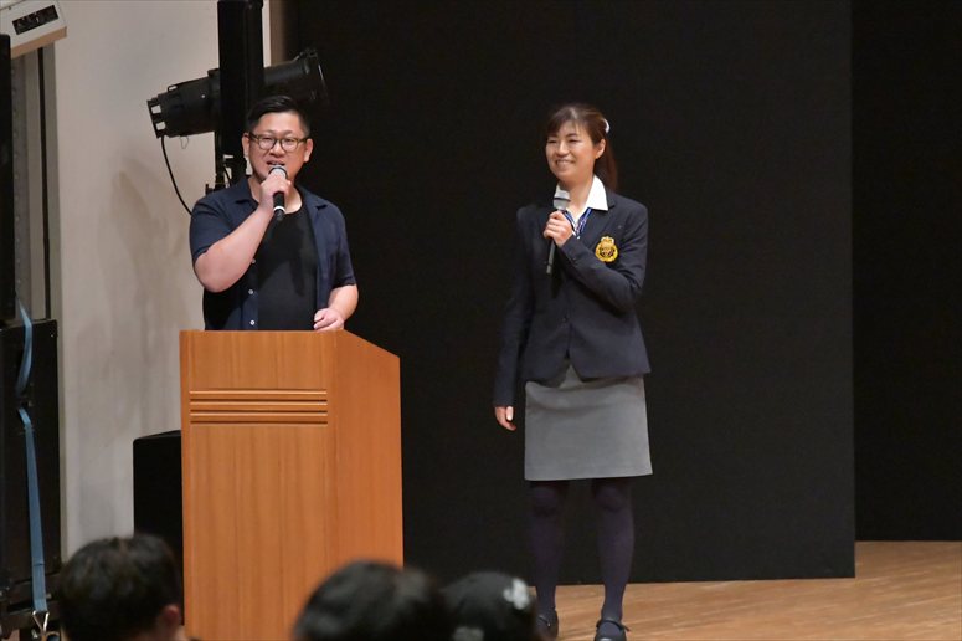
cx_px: 481
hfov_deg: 6.5
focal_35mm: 315
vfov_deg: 4.4
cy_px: 320
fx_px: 8414
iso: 16000
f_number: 5.6
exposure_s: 1/400
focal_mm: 210
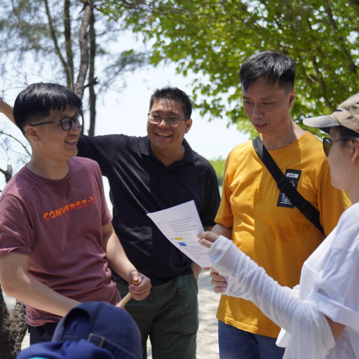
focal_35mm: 66
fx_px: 774
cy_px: 182
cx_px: 222
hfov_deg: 26.0
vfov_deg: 26.1
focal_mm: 34
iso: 100
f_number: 2.8
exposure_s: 1/800
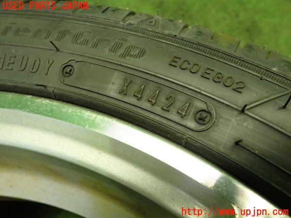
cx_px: 146
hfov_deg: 60.0
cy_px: 109
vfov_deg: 46.8
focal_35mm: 30
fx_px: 252
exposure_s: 1/30
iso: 200
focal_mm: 5.4
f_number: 2.3
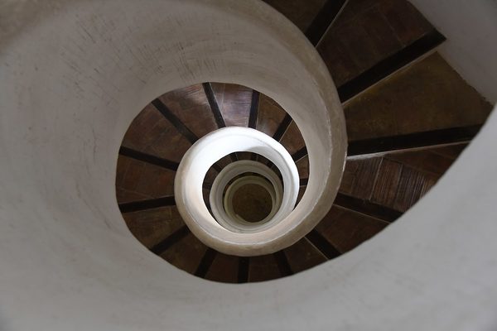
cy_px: 166
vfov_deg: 35.1
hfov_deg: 50.7
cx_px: 248
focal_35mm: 38
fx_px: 525
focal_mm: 38
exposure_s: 1/40
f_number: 5
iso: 2000
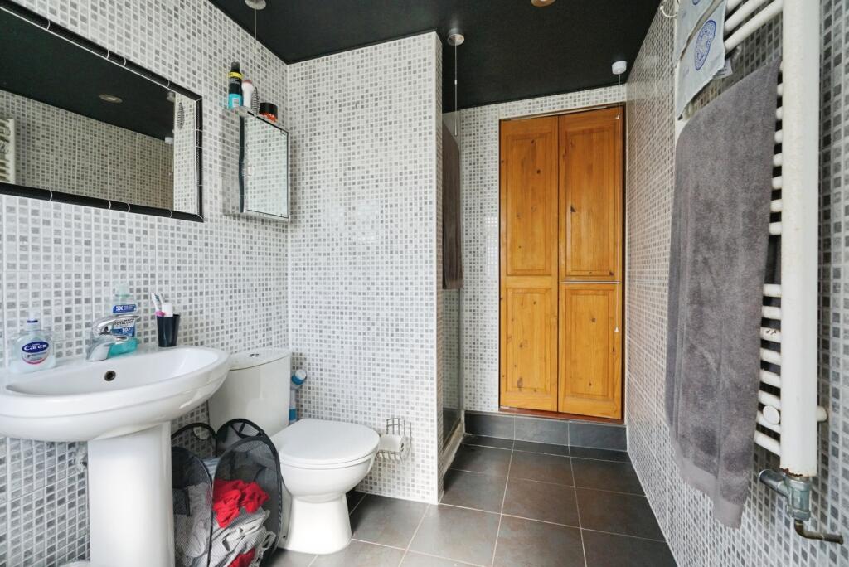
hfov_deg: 96.7
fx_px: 378
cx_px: 424
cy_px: 284
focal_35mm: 16
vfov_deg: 73.8
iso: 2000
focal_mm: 16
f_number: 8
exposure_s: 1/200
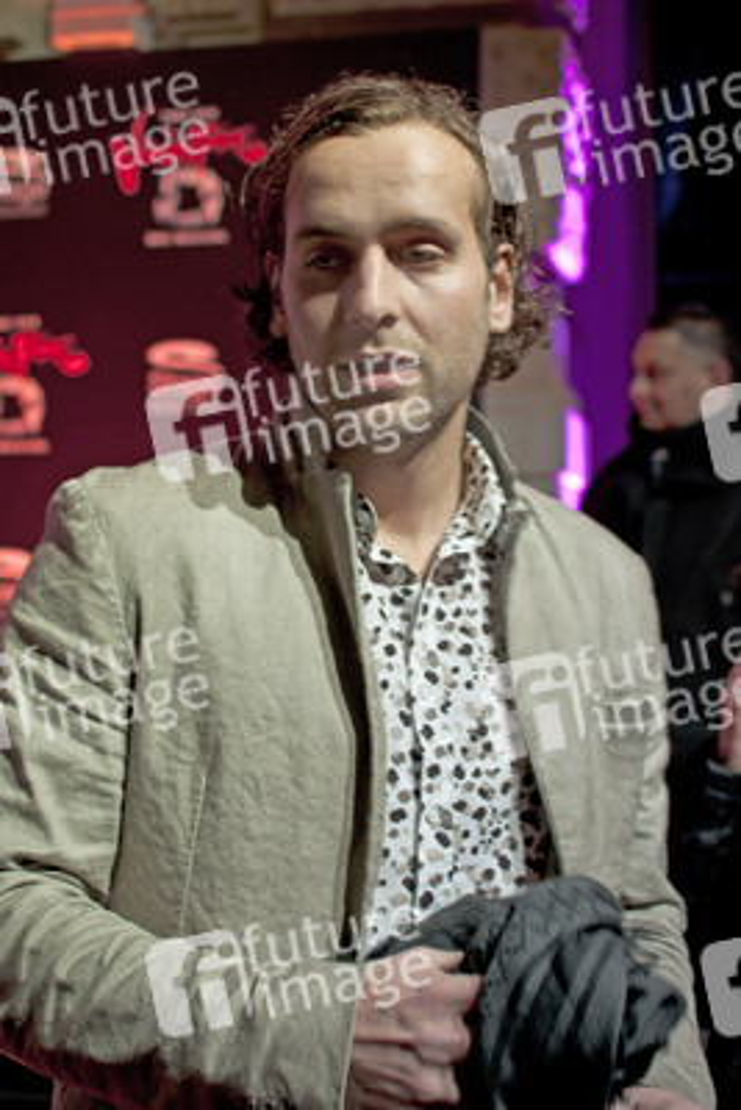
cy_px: 555
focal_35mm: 52
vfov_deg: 37.8
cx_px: 370
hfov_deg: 25.8
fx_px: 1619
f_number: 2.5
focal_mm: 35
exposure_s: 1/100
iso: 320
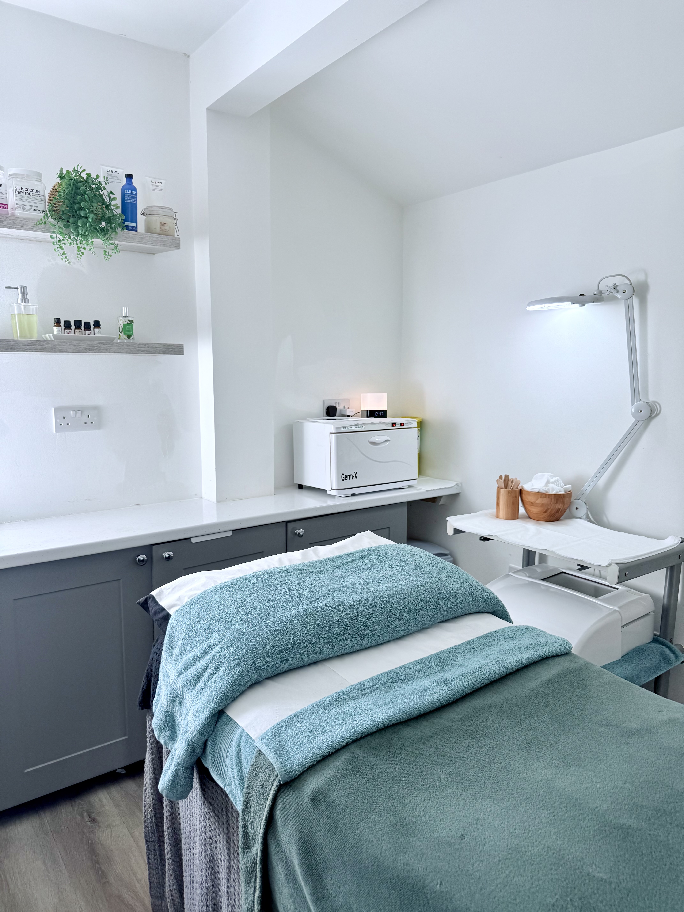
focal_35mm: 24
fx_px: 632
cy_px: 456
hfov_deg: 56.8
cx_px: 342
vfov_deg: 71.6
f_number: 1.78
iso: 64
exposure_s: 1/178
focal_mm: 6.76
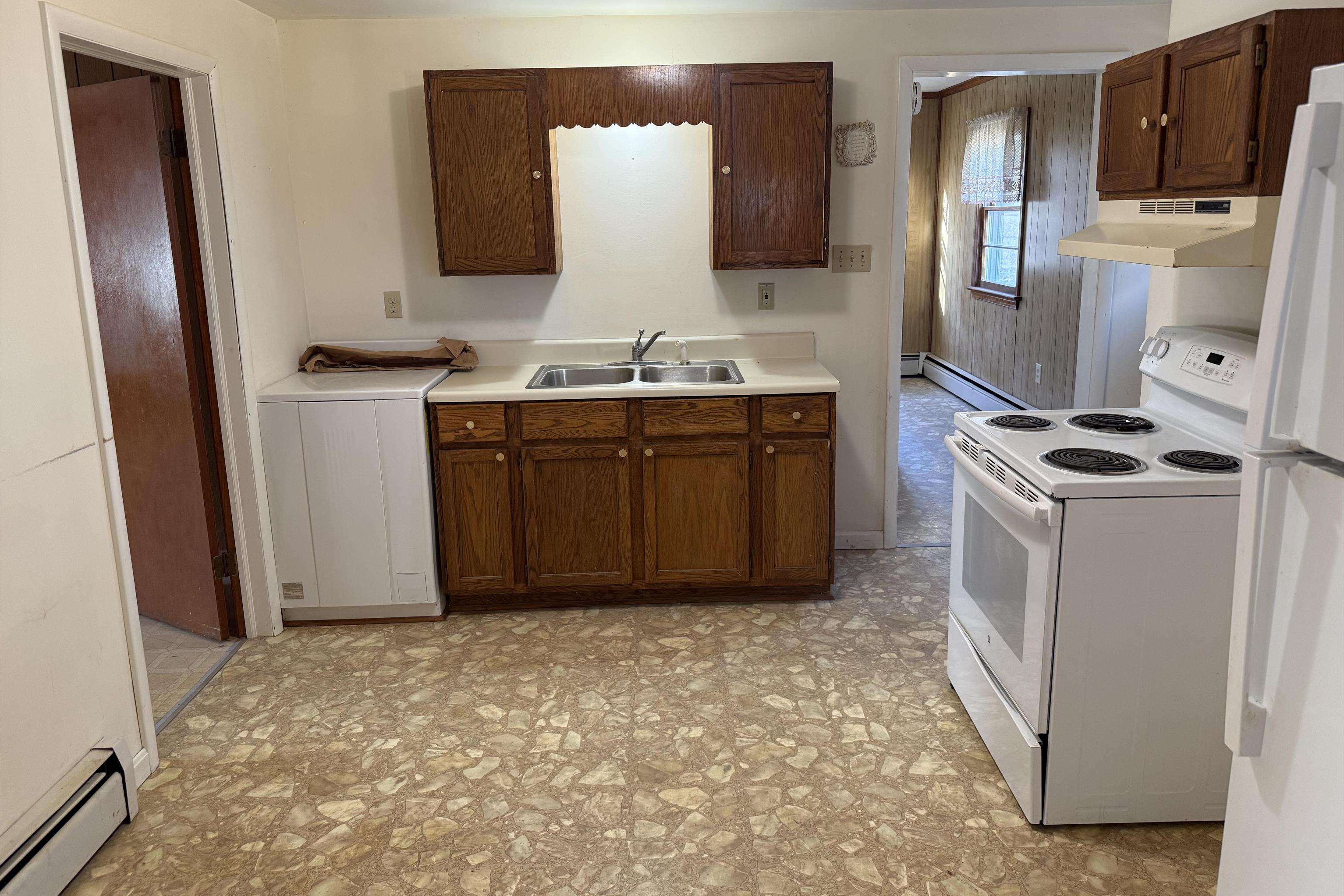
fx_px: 933
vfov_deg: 51.2
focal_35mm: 25
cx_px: 671
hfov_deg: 71.5
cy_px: 406
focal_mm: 6.76
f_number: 1.78
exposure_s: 1/60
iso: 200
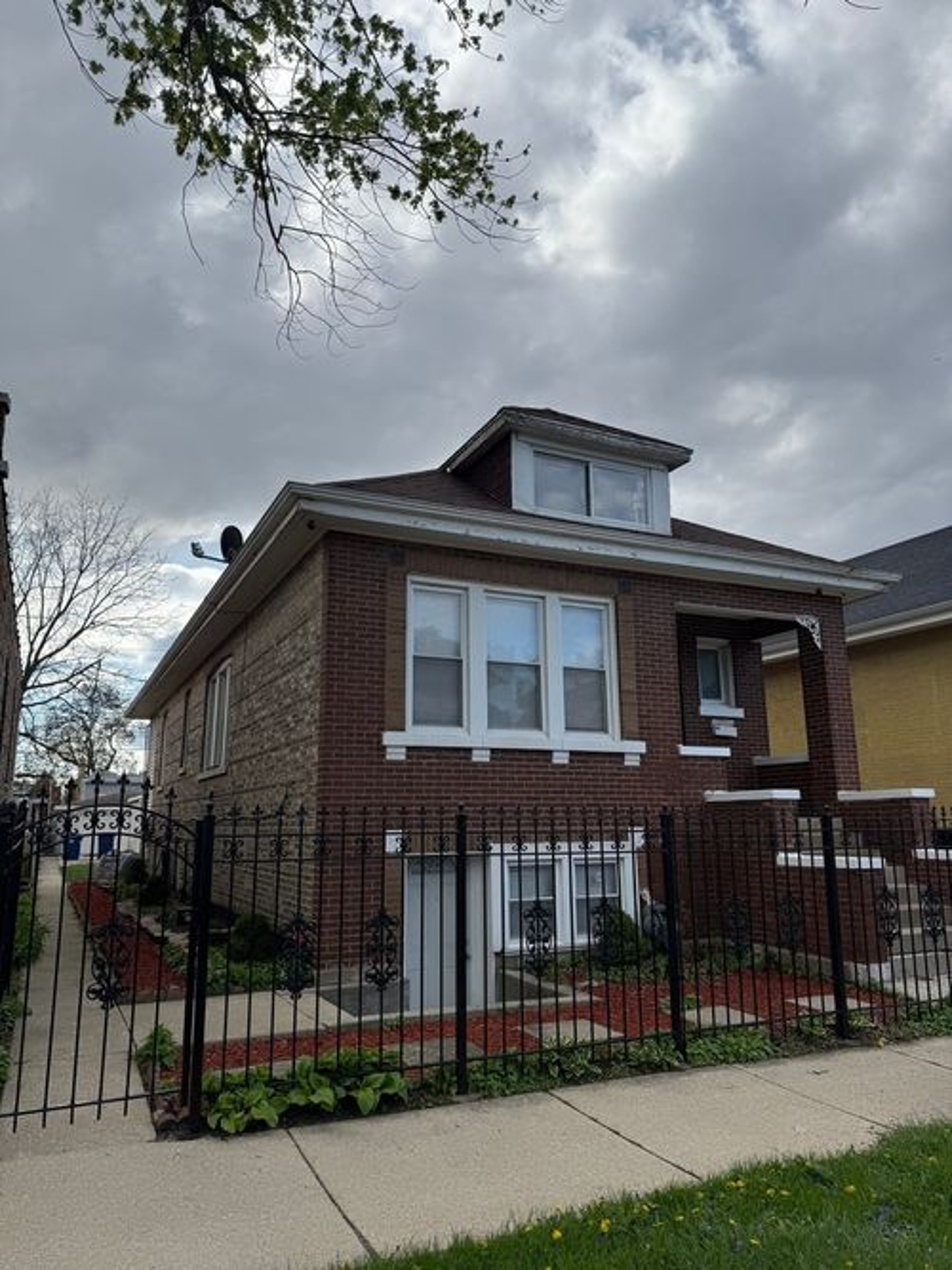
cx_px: 476
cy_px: 635
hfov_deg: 56.8
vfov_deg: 71.6
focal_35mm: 24
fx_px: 880
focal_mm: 6.76
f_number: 1.78
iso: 80
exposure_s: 1/4950
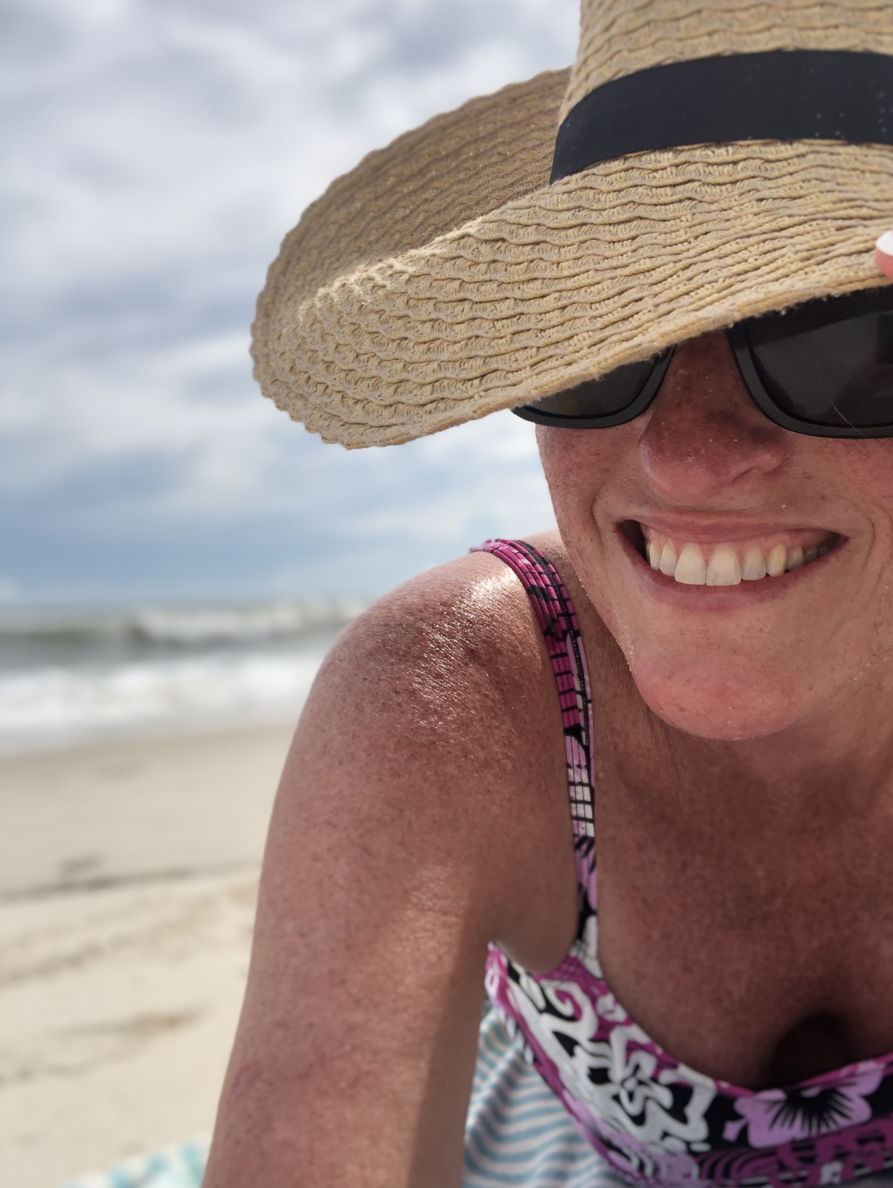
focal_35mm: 36
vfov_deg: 51.2
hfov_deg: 39.7
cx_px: 492
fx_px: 1237
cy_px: 536
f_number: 2.2
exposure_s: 1/861
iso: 20
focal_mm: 2.87
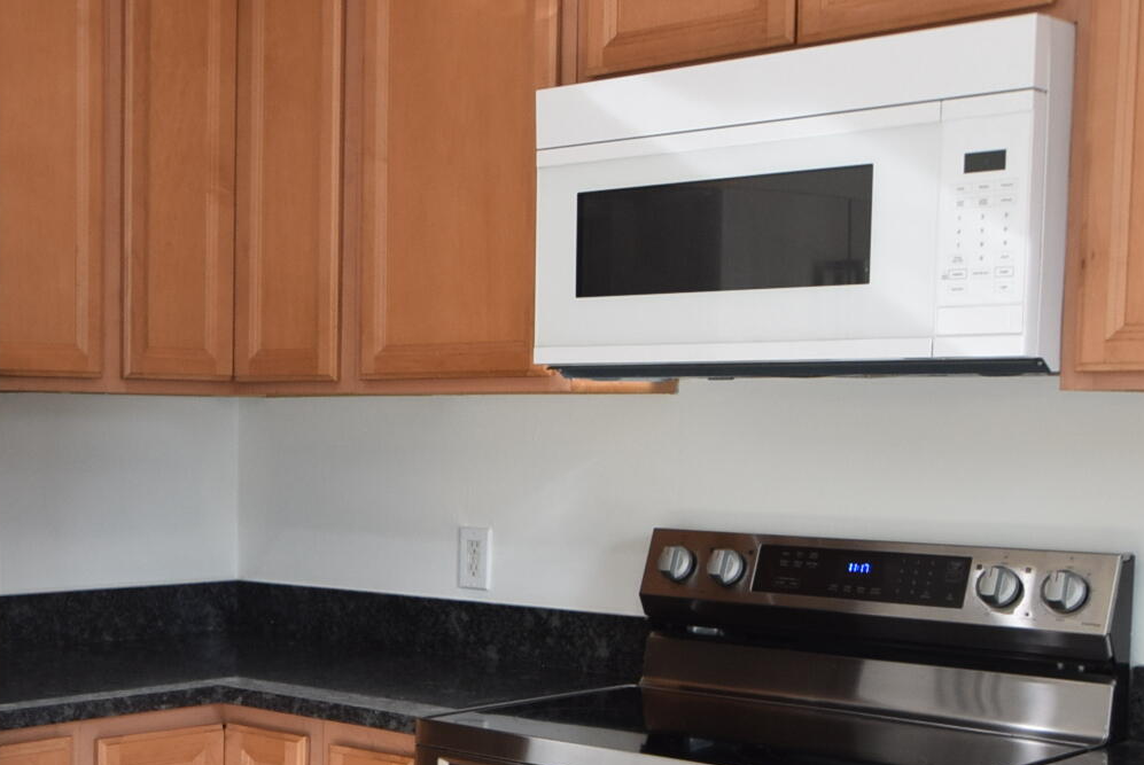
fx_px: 1718
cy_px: 560
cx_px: 229
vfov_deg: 24.9
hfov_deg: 35.6
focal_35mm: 54
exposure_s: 1/125
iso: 400
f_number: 5.6
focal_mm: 12
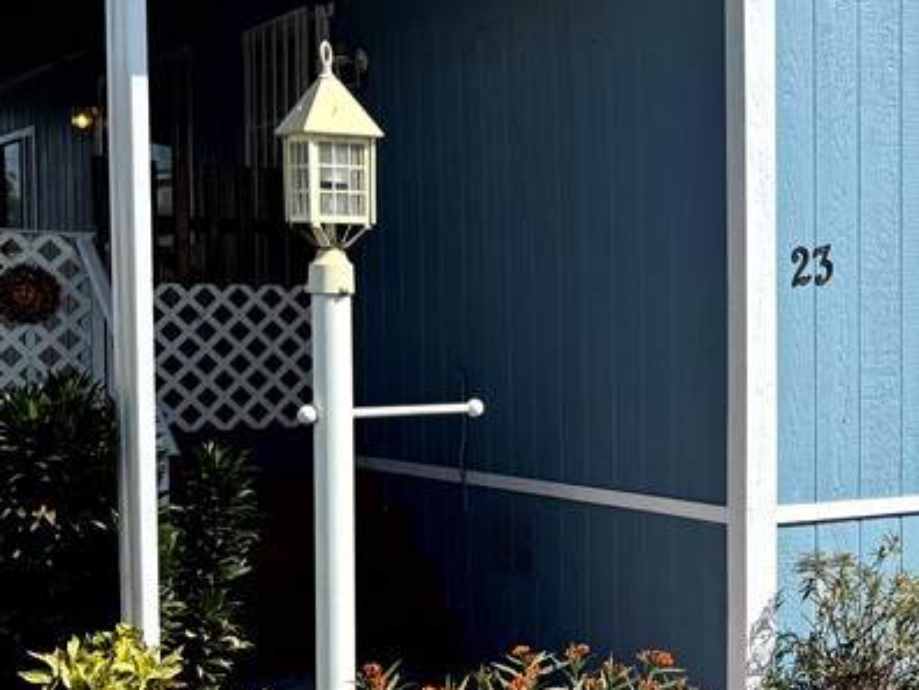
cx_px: 906
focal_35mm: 62
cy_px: 403
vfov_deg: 23.6
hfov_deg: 29.3
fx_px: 1646
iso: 80
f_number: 1.78
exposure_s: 1/5348
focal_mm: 6.76
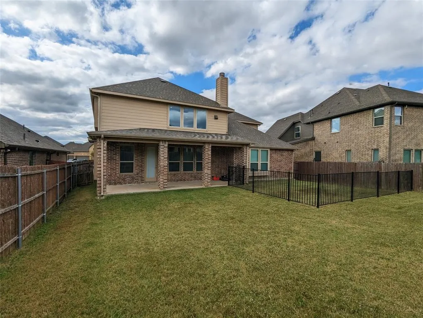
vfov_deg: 78.2
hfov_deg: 94.4
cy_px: 159
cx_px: 212
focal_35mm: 16
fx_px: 196
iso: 50
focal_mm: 2.35
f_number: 2.2
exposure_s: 1/2703
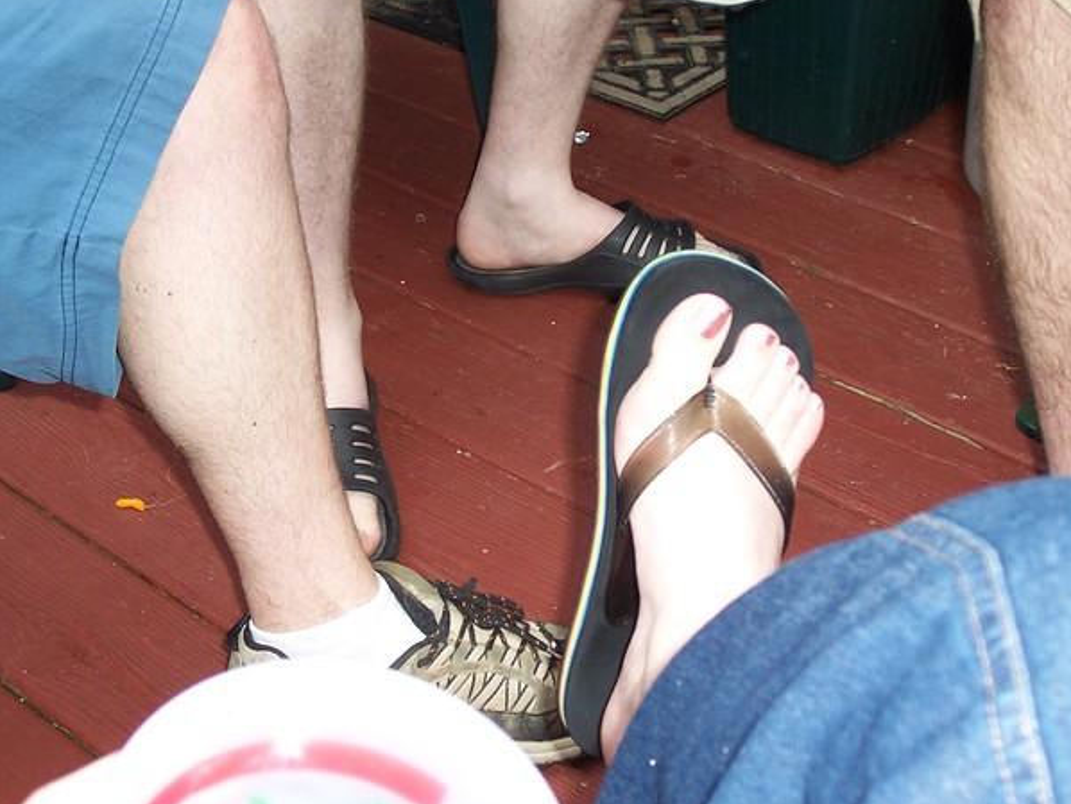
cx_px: 543
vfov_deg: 24.0
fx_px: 1888
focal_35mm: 61
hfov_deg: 31.7
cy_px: 381
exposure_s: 1/60
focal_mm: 8.6
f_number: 3.4
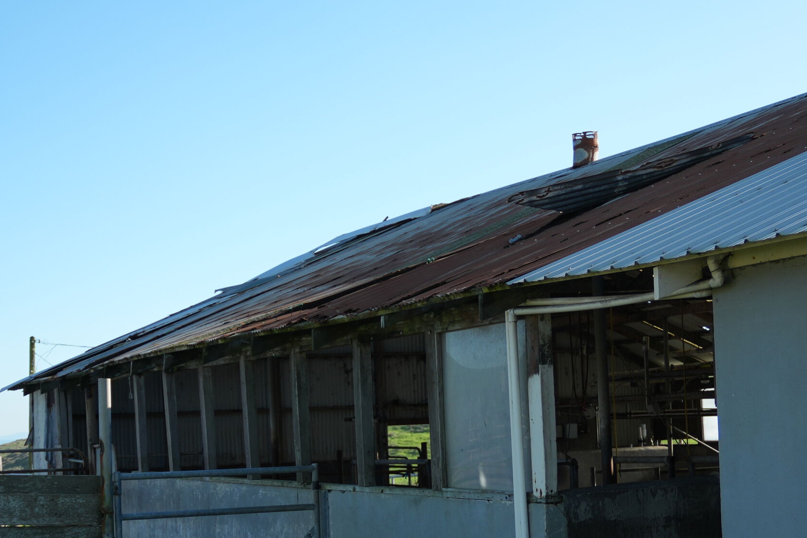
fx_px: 1614
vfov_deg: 18.9
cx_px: 450
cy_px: 356
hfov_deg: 28.1
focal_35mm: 72
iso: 160
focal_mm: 28
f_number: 4
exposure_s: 1/800
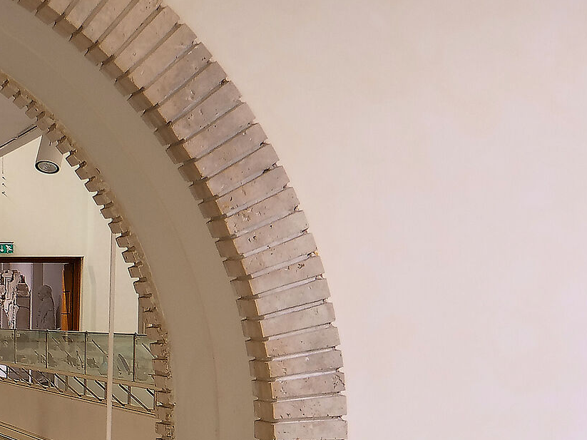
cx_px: -249
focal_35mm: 70
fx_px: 1187
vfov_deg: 20.5
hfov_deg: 23.3
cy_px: 411
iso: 200
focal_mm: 12
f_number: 2.8
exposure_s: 1/5
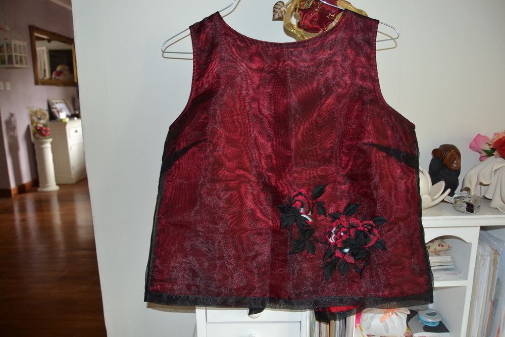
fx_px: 379
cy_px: 168
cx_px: 252
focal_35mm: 27
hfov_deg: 67.4
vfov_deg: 47.9
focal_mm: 18
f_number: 3.5
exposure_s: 1/60
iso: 900
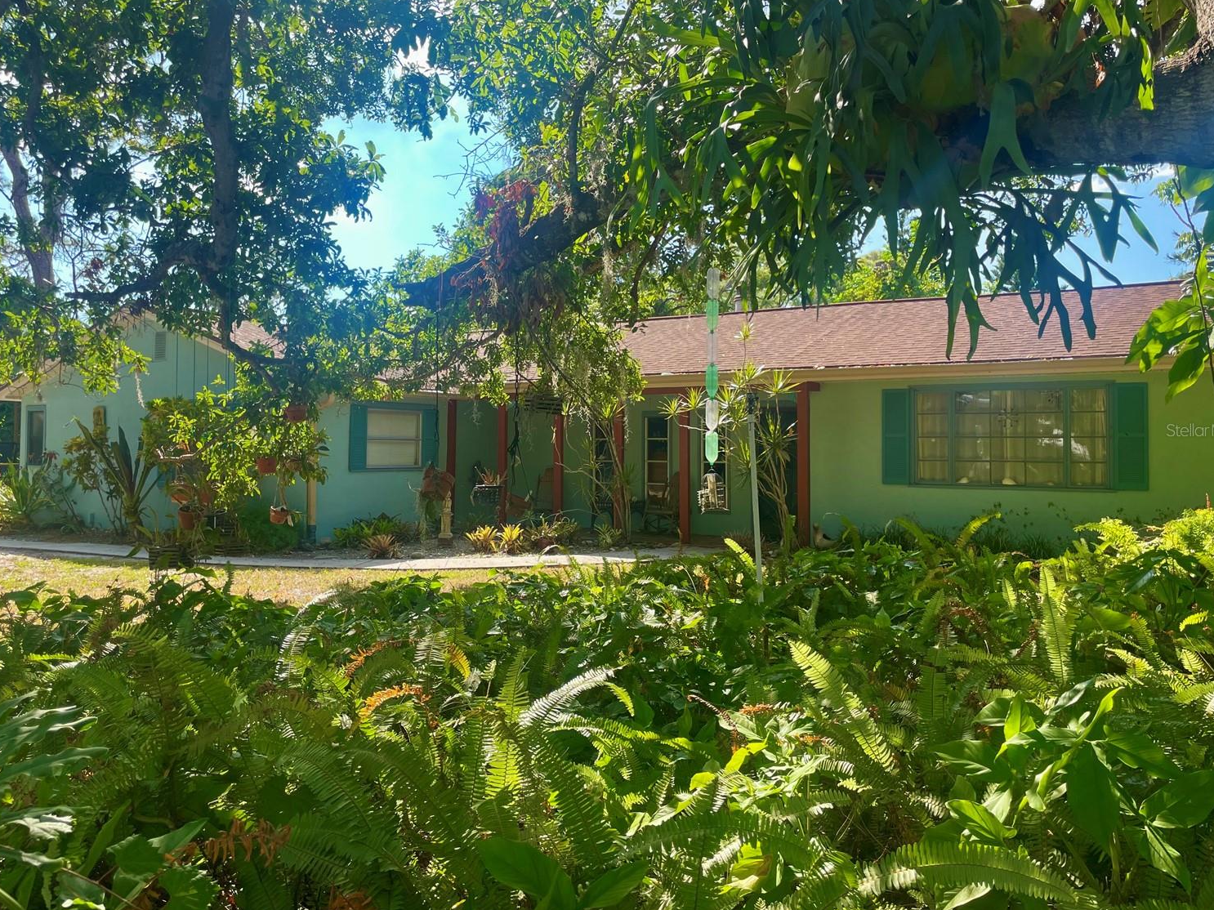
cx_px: 590
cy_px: 430
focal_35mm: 28
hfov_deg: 63.4
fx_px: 982
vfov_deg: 49.7
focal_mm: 4.2
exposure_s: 1/703
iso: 32
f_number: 1.6
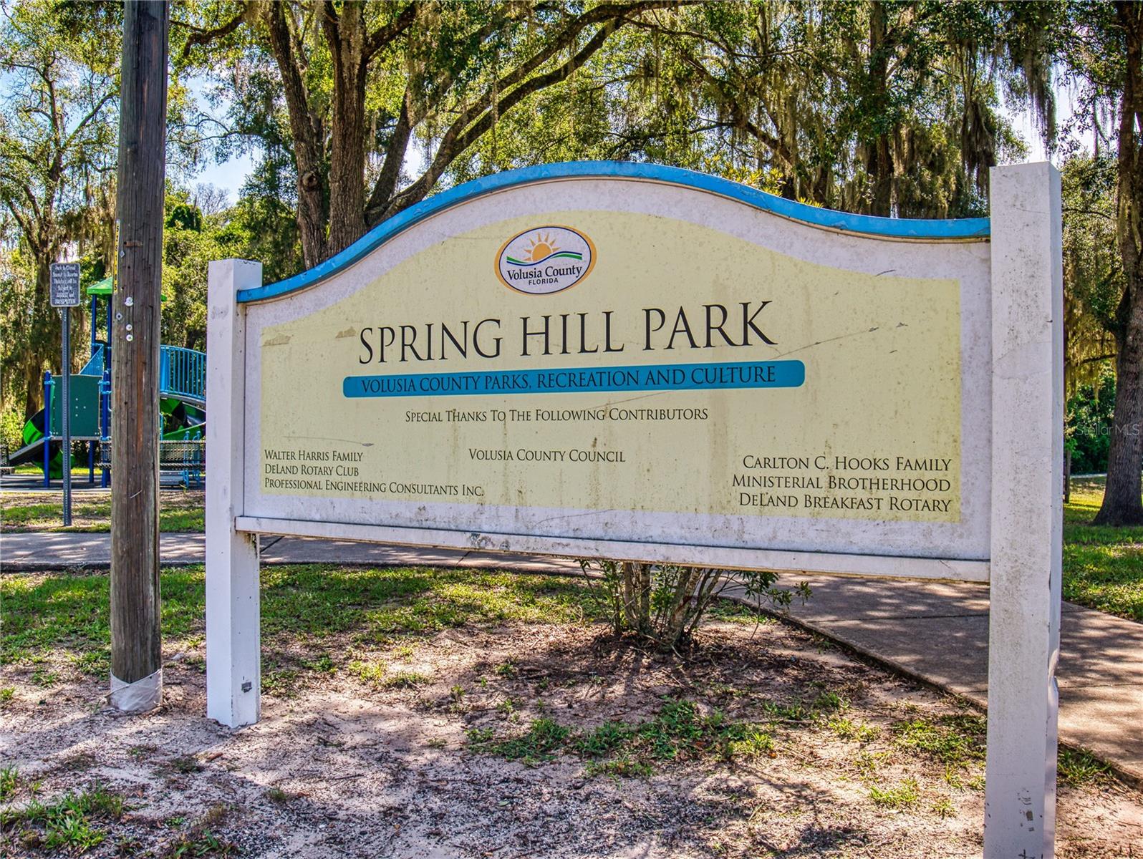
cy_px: 430
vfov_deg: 39.7
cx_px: 572
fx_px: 1190
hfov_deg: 51.3
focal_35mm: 36
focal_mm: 18
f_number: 8
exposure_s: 1/60
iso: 200
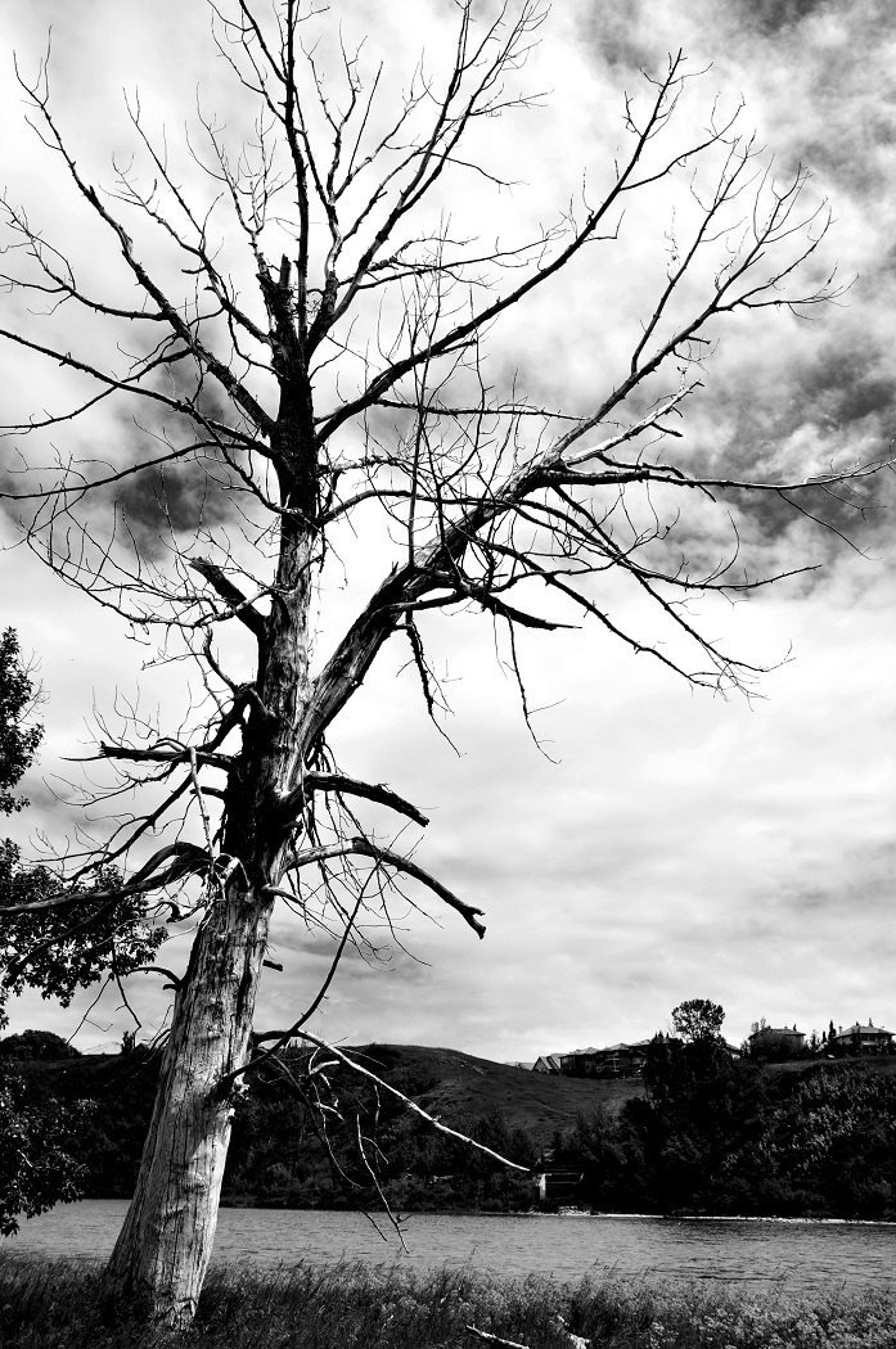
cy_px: 674
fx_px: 1179
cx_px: 448
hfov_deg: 41.6
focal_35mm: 32
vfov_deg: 59.6
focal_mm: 21
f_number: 9
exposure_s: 1/320
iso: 200
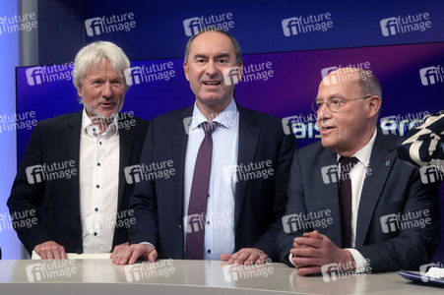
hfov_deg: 43.6
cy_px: 148
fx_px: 555
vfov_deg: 29.8
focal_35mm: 45
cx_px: 222
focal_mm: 30
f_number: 3.5
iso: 640
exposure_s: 1/125
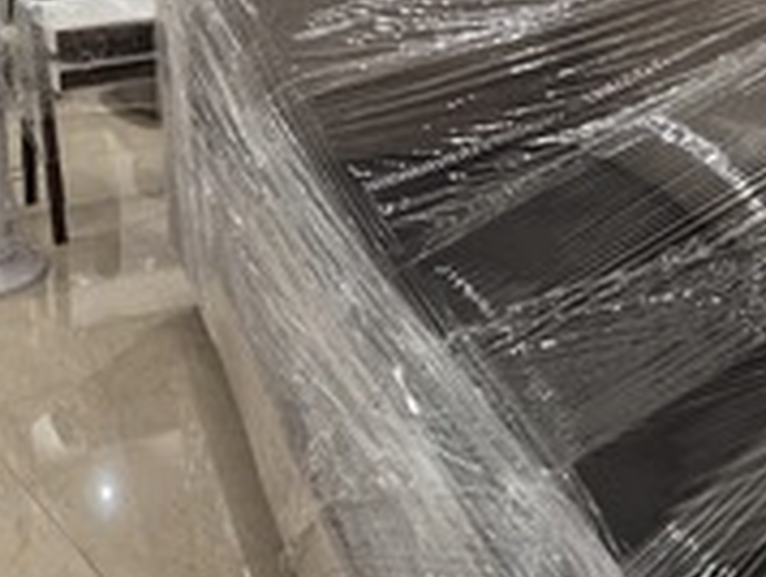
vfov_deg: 23.6
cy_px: -32
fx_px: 1307
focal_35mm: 59
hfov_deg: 32.1
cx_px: 192
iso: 320
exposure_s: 1/120
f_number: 1.8
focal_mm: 5.4
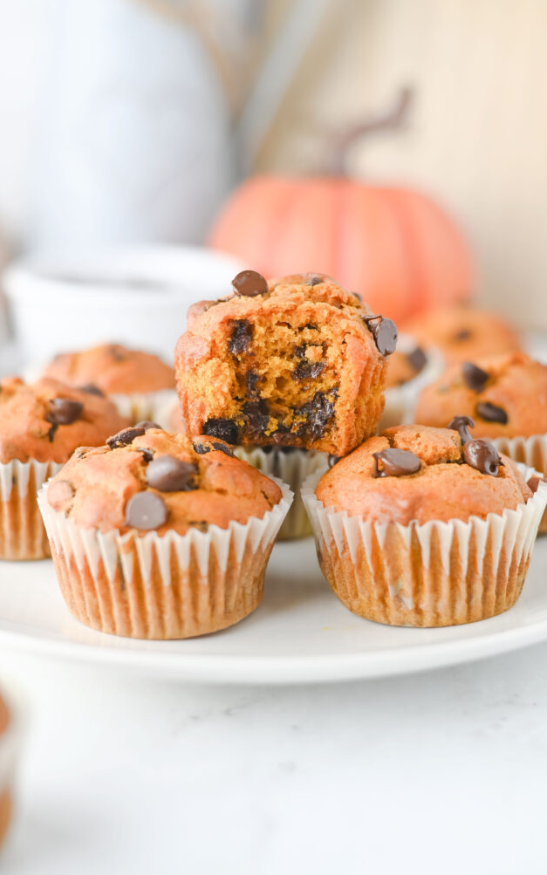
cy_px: 434
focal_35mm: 52
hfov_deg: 24.9
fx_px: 1240
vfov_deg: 38.9
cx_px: 282
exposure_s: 1/160
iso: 400
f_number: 3.2
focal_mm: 50
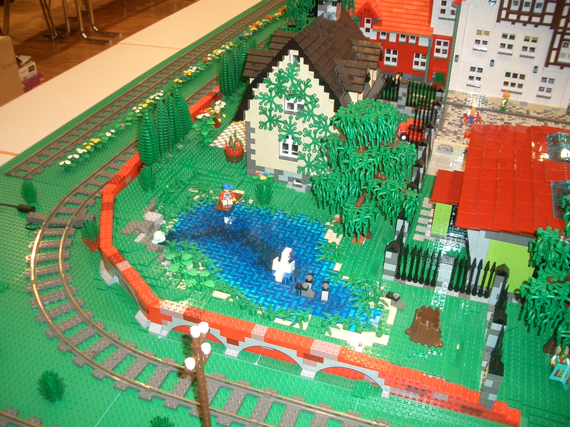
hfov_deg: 52.6
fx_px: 576
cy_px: 214
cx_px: 285
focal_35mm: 35
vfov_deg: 40.7
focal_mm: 5.8
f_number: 2.6
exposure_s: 1/40
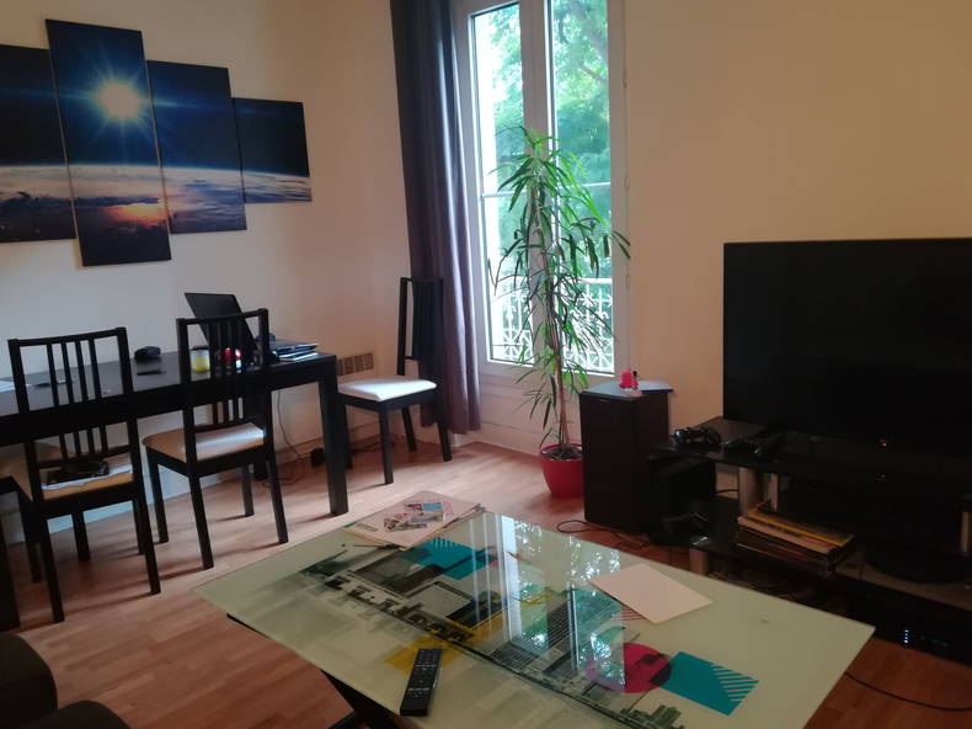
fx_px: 730
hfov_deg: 67.3
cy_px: 364
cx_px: 486
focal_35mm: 26
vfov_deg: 53.0
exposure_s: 1/33.3
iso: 400
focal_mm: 3.83
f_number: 2.2
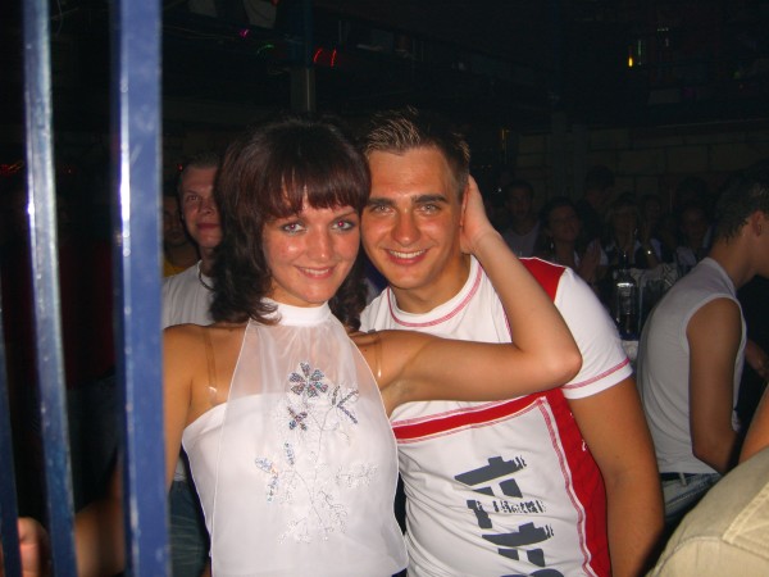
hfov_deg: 49.0
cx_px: 384
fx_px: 844
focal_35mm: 38
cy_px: 288
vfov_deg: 37.7
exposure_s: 1/60
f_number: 2.8
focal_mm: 7.9
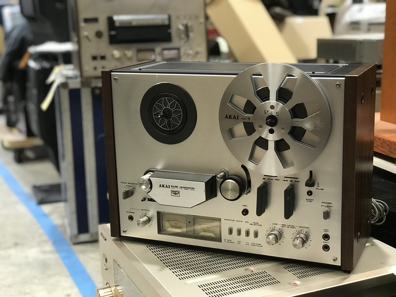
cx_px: 198
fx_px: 652
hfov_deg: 33.8
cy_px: 148
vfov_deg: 25.7
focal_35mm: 57
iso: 320
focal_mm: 6.6
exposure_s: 1/60
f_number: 2.8
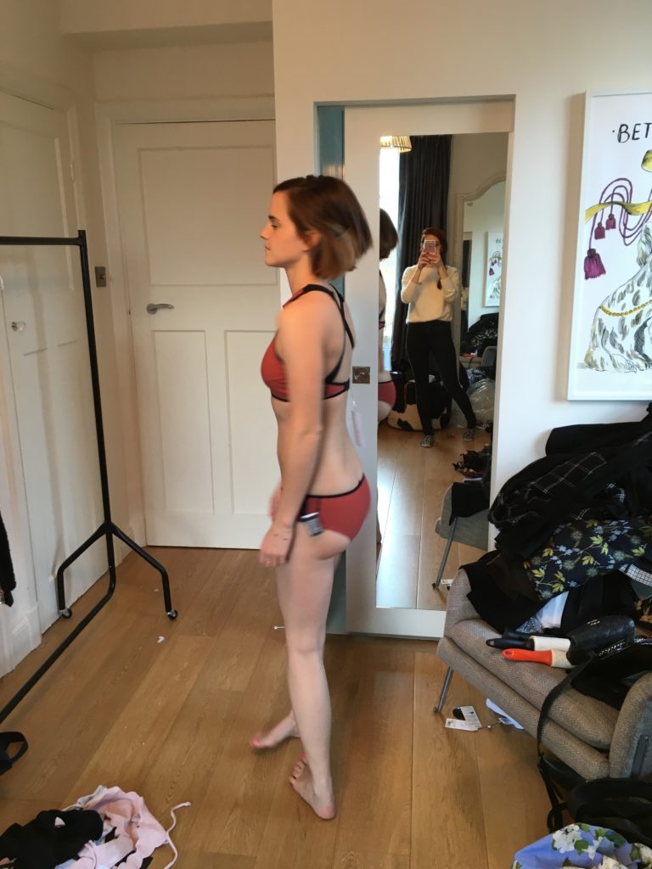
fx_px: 728
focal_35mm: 29
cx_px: 326
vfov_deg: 61.7
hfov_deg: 48.2
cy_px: 434
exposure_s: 1/33
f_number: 2.2
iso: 64
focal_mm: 4.15
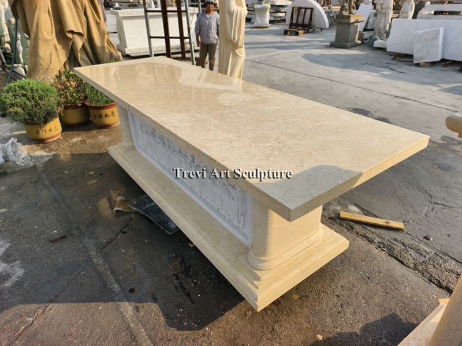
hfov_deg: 73.9
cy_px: 173
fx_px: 307
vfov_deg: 58.9
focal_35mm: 23
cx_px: 231
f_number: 4
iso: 72
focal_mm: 6.54
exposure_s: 1/2809
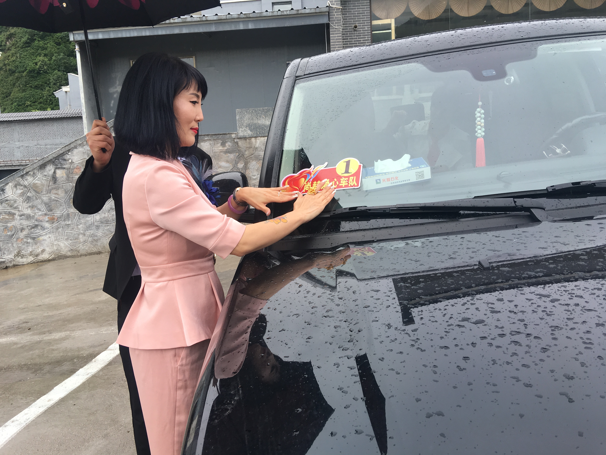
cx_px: 303
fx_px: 508
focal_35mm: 29
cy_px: 228
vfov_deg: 48.2
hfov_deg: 61.7
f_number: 2.2
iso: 25
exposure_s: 1/466
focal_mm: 4.15
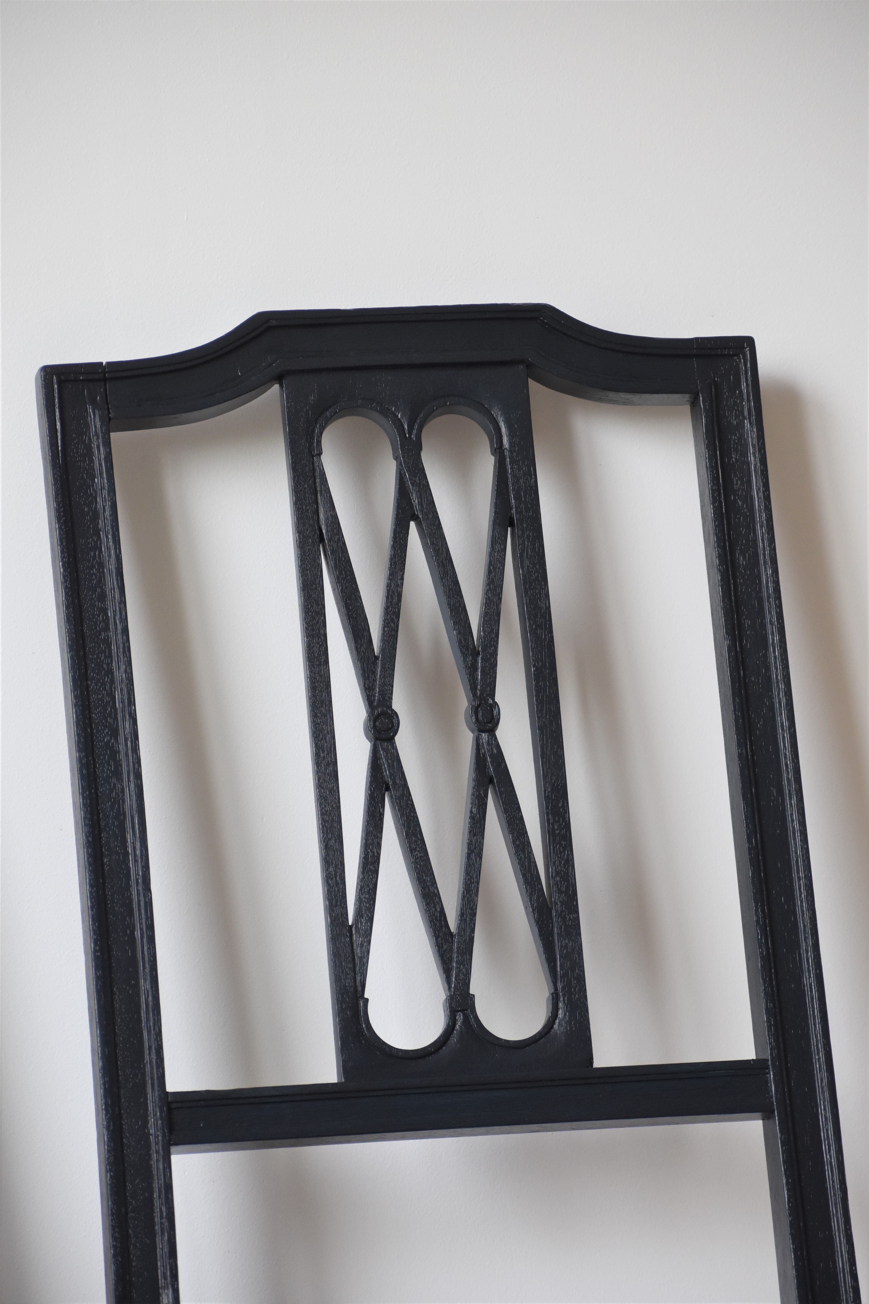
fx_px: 6626
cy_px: 652
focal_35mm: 183
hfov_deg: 7.5
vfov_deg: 11.2
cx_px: 434
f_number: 4.8
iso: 900
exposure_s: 1/200
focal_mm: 122
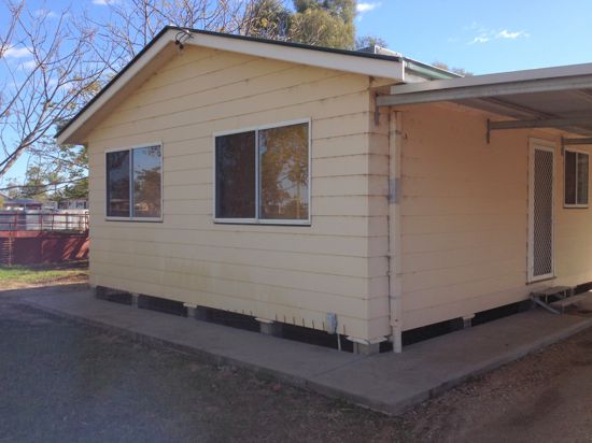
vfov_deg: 40.7
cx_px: 296
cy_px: 222
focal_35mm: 35
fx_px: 598
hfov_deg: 52.6
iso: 50
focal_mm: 4.28
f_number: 2.4
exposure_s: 1/1004
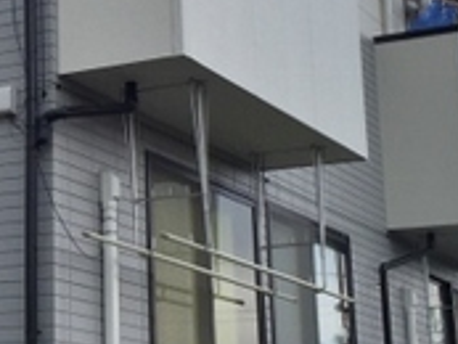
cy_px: 71
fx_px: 1417
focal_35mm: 107
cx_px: -66
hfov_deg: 17.6
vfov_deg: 13.8
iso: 32
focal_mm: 4.15
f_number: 2.2
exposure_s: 1/670
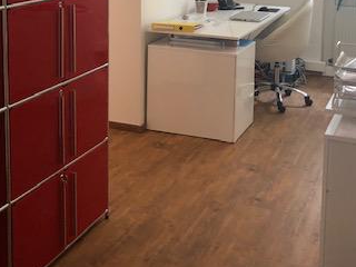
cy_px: 4
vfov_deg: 25.0
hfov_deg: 34.2
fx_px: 576
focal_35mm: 56
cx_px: 219
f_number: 1.8
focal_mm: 3.99
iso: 40
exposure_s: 1/17
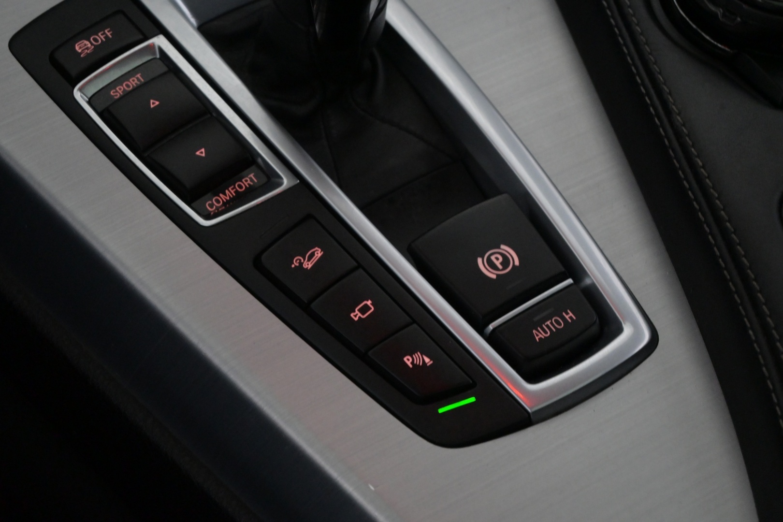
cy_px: 261
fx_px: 1631
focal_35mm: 75
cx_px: 392
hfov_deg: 27.0
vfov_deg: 18.2
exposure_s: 1/80
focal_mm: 50
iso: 4000
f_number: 6.3
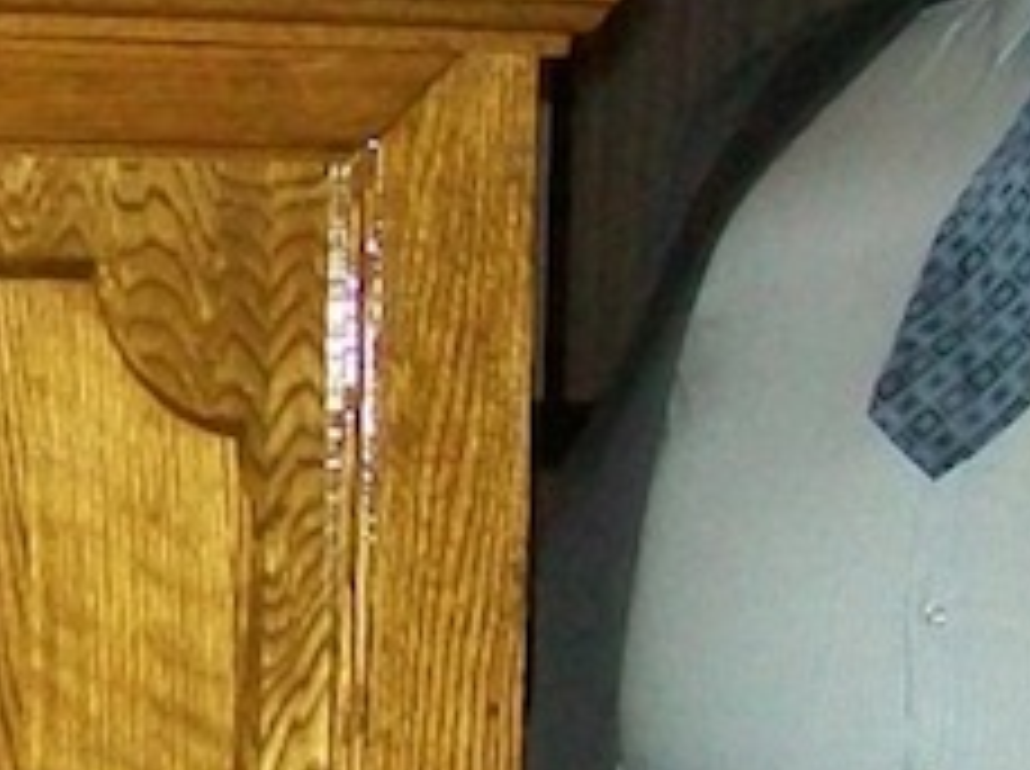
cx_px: -918
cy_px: 329
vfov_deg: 7.8
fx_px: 5615
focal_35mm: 189
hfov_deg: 9.8
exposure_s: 1/125
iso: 200
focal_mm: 6
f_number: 2.7
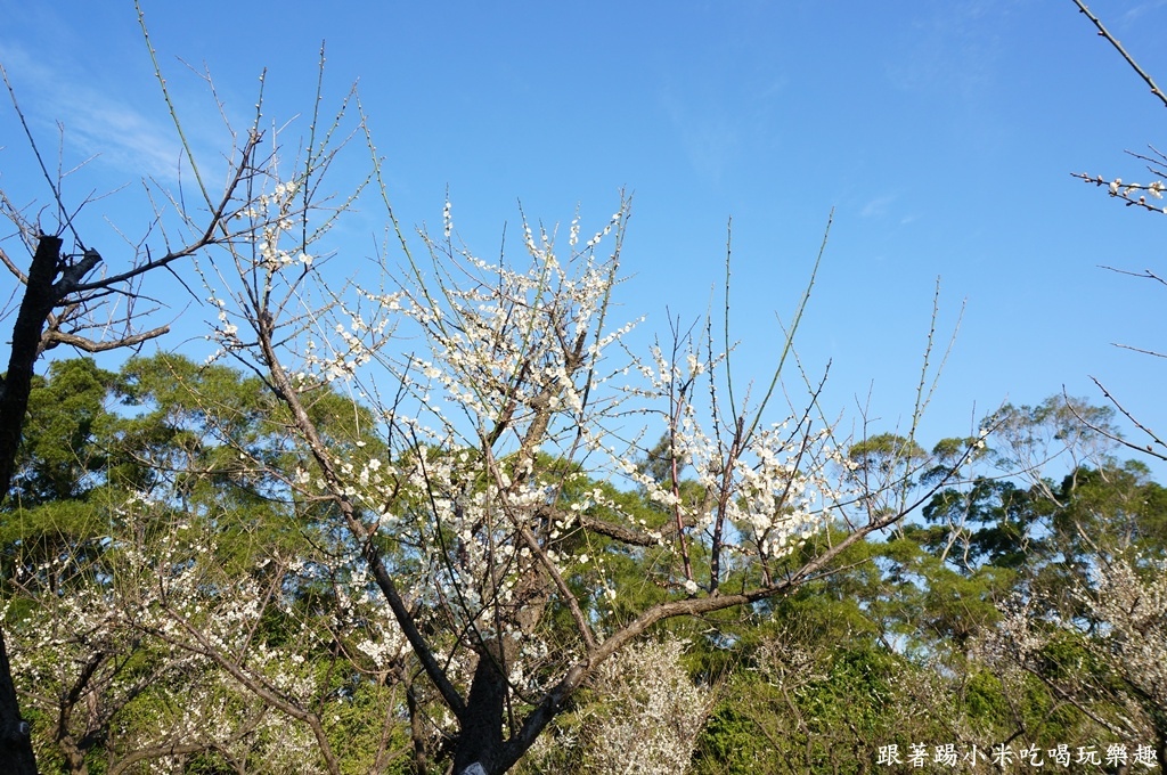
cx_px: 584
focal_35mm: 24
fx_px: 777
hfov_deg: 73.8
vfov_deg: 53.0
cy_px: 388
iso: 100
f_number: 10
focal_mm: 16
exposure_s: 1/80
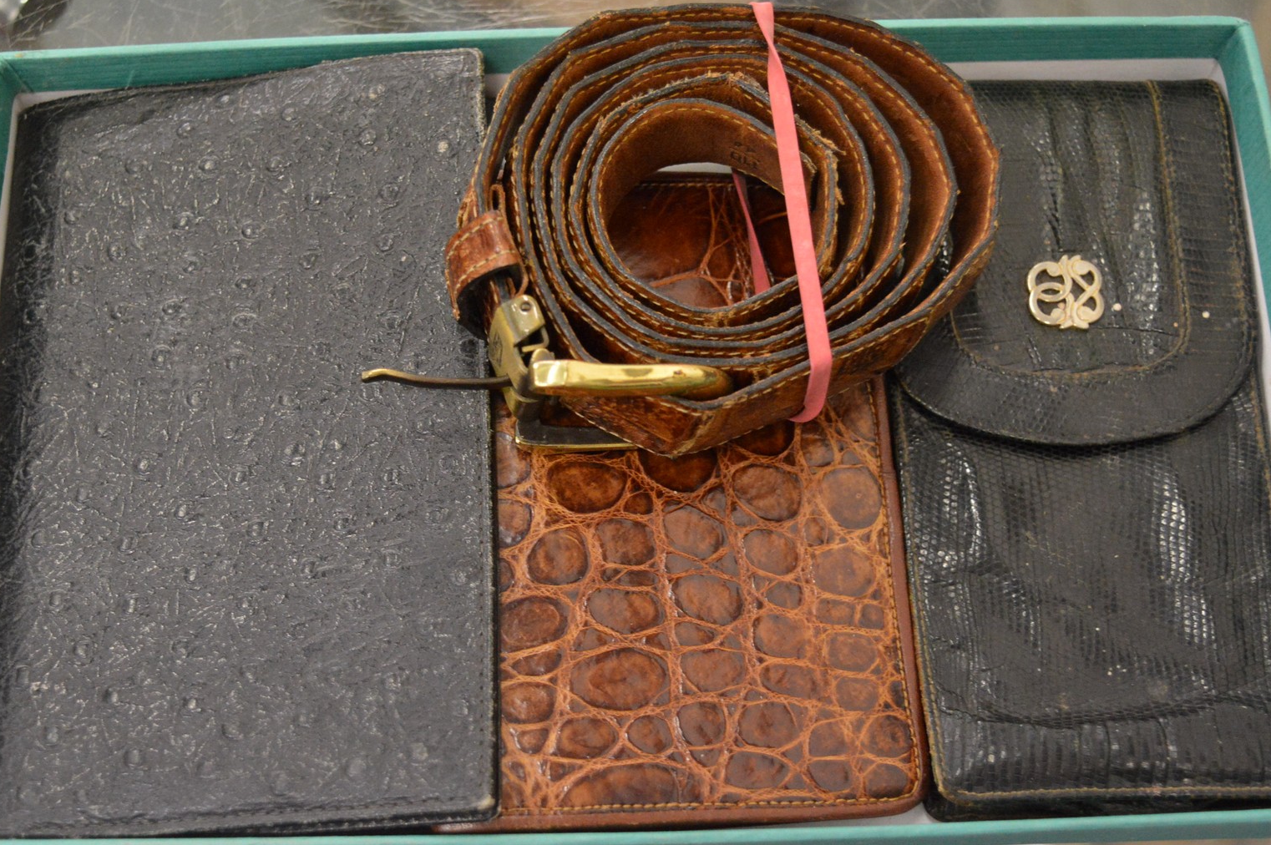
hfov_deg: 39.2
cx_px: 585
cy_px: 437
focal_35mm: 51
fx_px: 1783
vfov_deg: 26.7
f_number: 4.2
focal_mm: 31
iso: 2800
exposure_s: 1/60
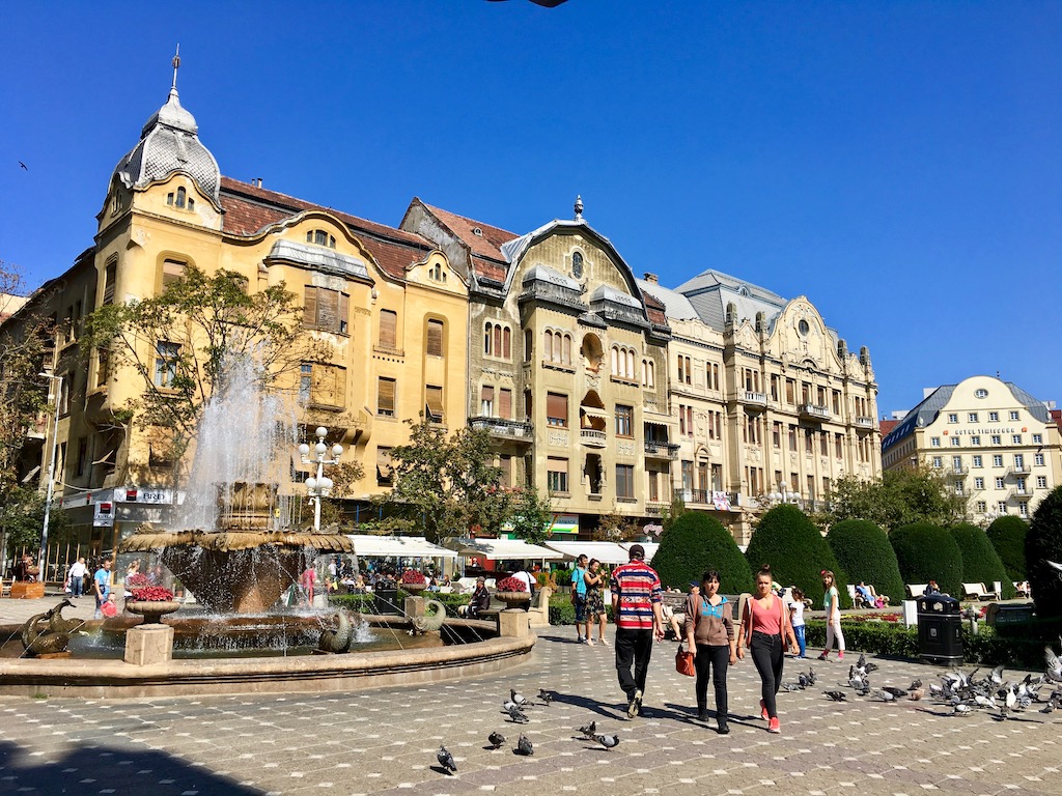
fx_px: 890
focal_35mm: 29
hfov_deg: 61.7
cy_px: 398
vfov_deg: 48.2
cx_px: 531
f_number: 2.2
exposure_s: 1/1876
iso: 25
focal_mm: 4.15
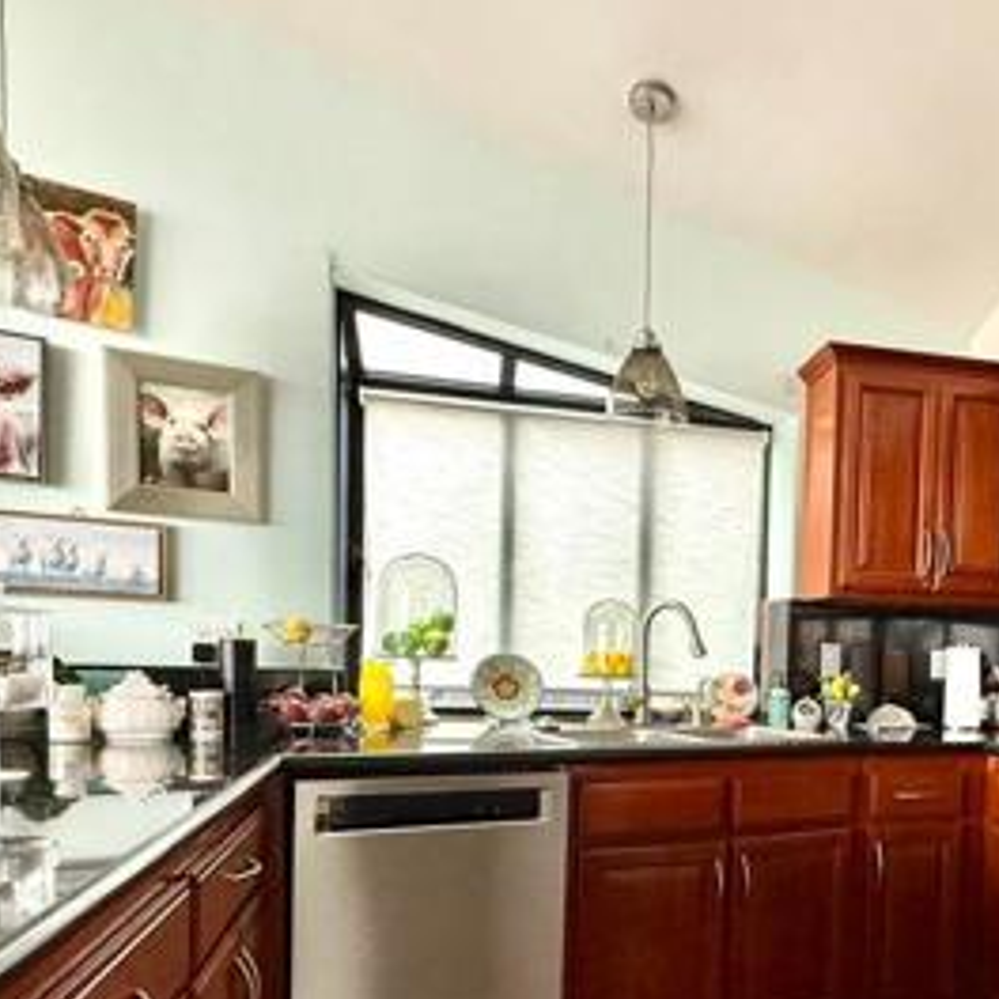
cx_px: 772
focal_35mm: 30
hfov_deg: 51.3
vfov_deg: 52.3
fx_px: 980
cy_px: 715
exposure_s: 1/71
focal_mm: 2.22
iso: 320
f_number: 2.2
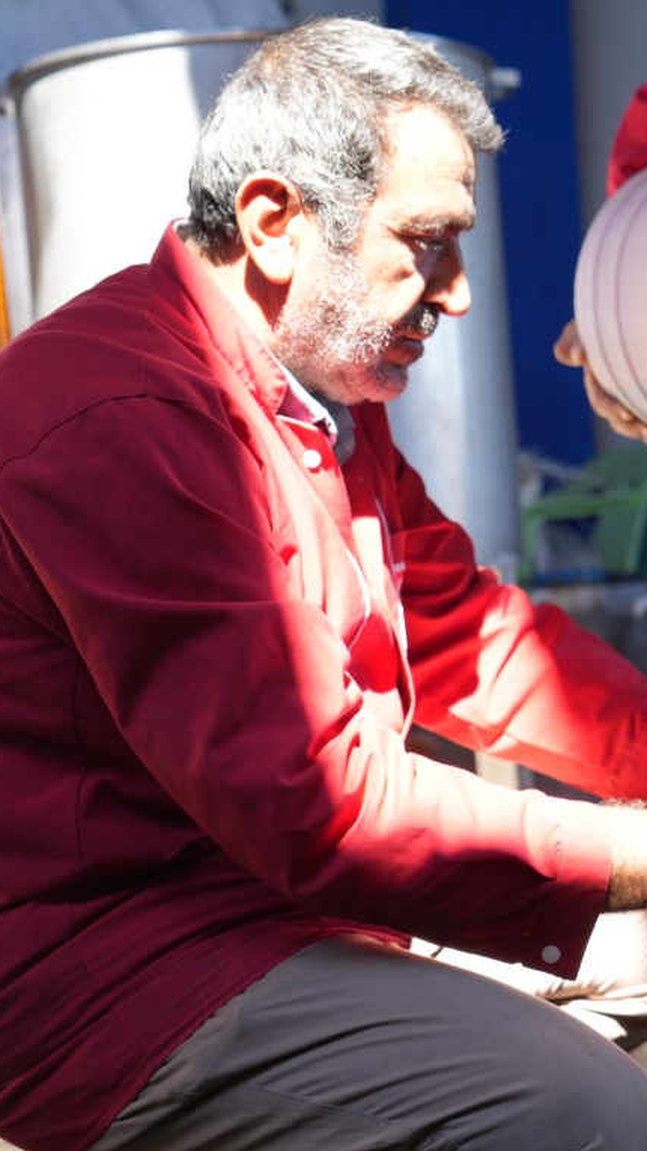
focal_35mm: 71
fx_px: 2167
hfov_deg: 16.5
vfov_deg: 29.8
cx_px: 689
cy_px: 575
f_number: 4
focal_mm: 45
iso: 100
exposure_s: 1/60
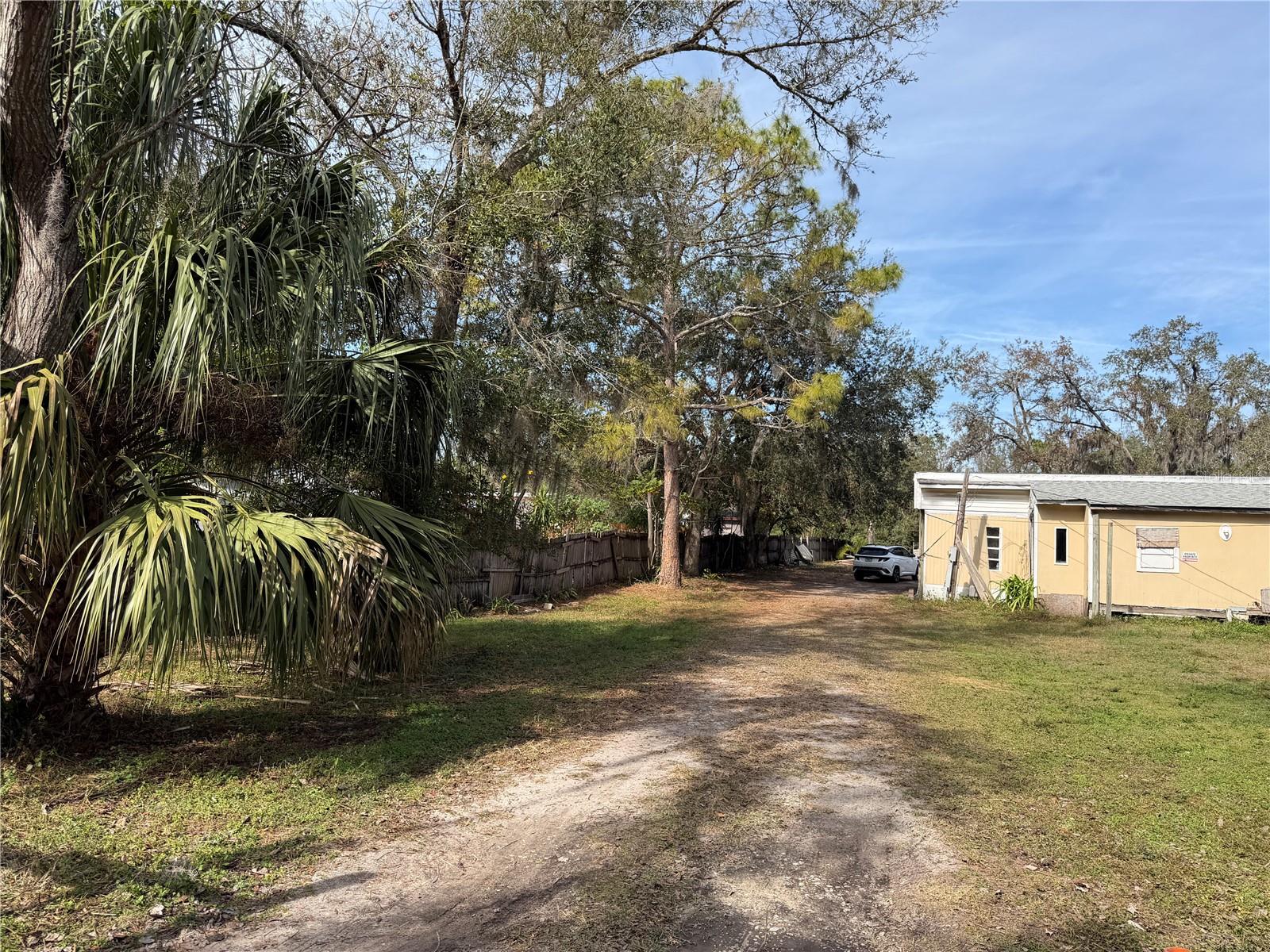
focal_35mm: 24
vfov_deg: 56.8
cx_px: 635
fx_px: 881
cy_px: 476
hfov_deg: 71.6
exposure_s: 1/2370
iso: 80
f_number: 1.78
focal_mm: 6.76
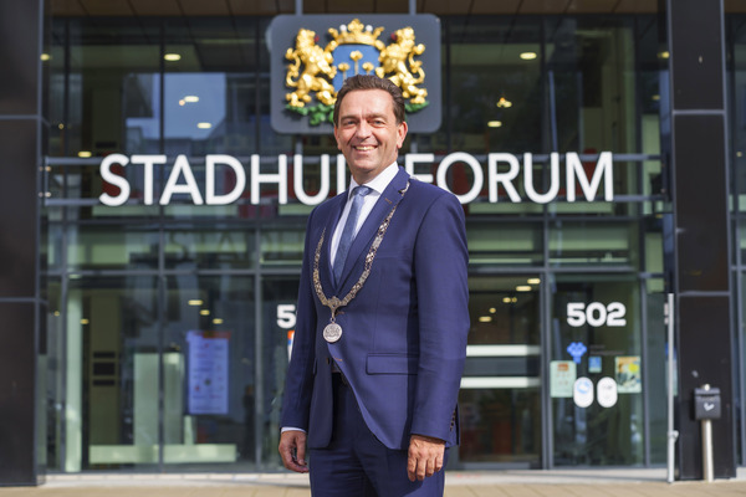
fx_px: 1761
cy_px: 248
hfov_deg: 23.9
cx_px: 373
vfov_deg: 16.1
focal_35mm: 85
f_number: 5.6
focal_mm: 85
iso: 100
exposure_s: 1/250
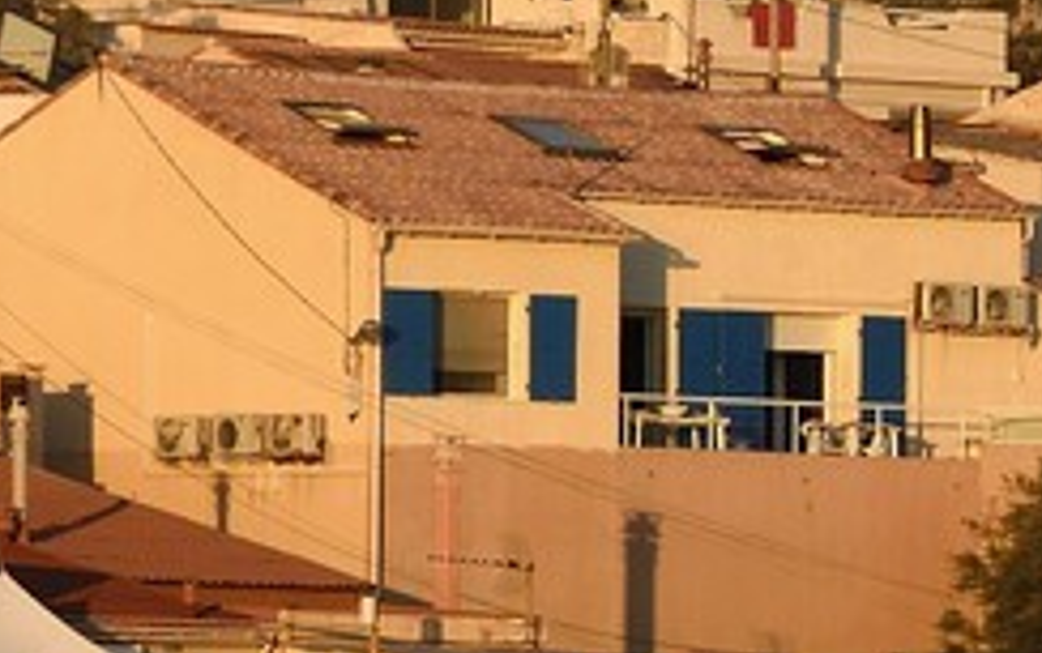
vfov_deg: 2.8
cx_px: -2169
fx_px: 13274
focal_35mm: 467
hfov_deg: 4.3
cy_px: 188
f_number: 10
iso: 200
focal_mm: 70
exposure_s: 1/200
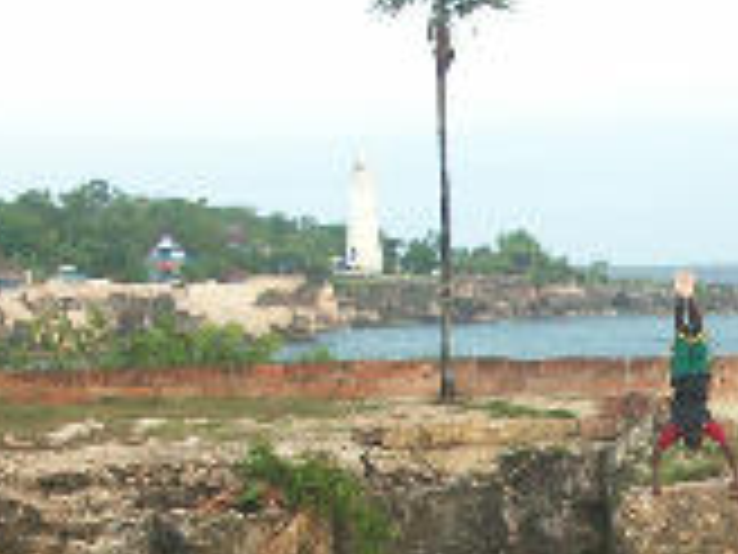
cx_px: 772
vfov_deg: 10.8
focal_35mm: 133
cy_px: 820
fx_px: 2836
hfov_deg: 14.5
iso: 100
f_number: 2.8
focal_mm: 10.72
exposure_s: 1/40
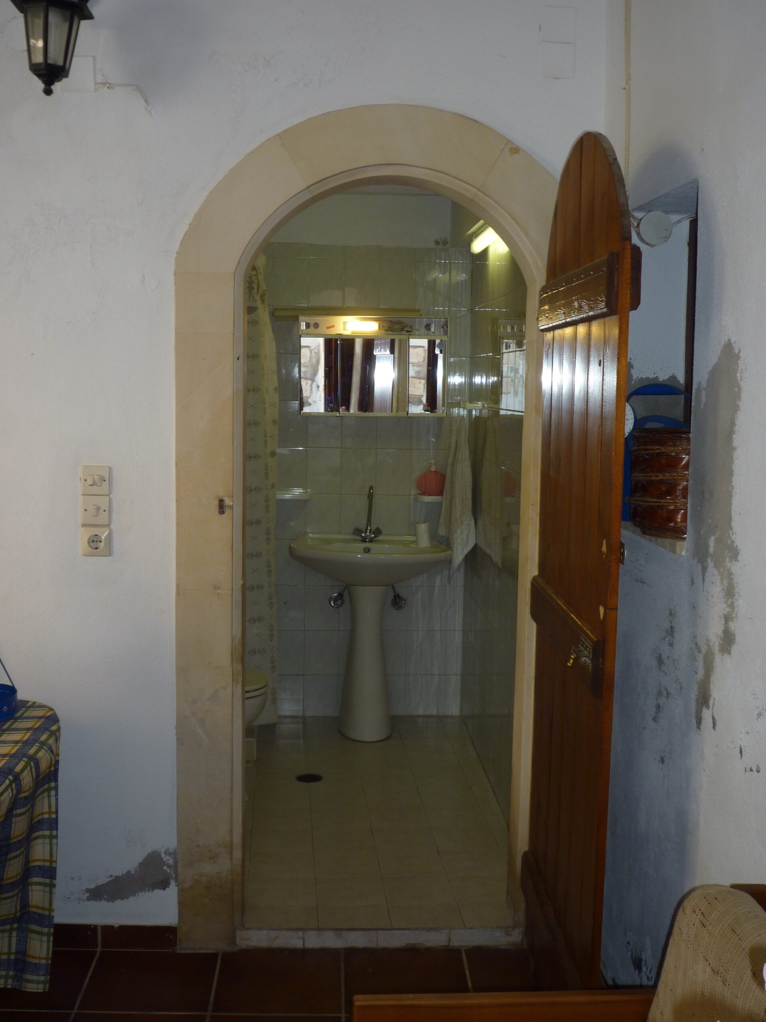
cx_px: 383
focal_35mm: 42
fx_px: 1239
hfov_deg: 34.3
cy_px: 511
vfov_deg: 44.8
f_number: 4.1
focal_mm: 7.3
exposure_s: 1/30
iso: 100
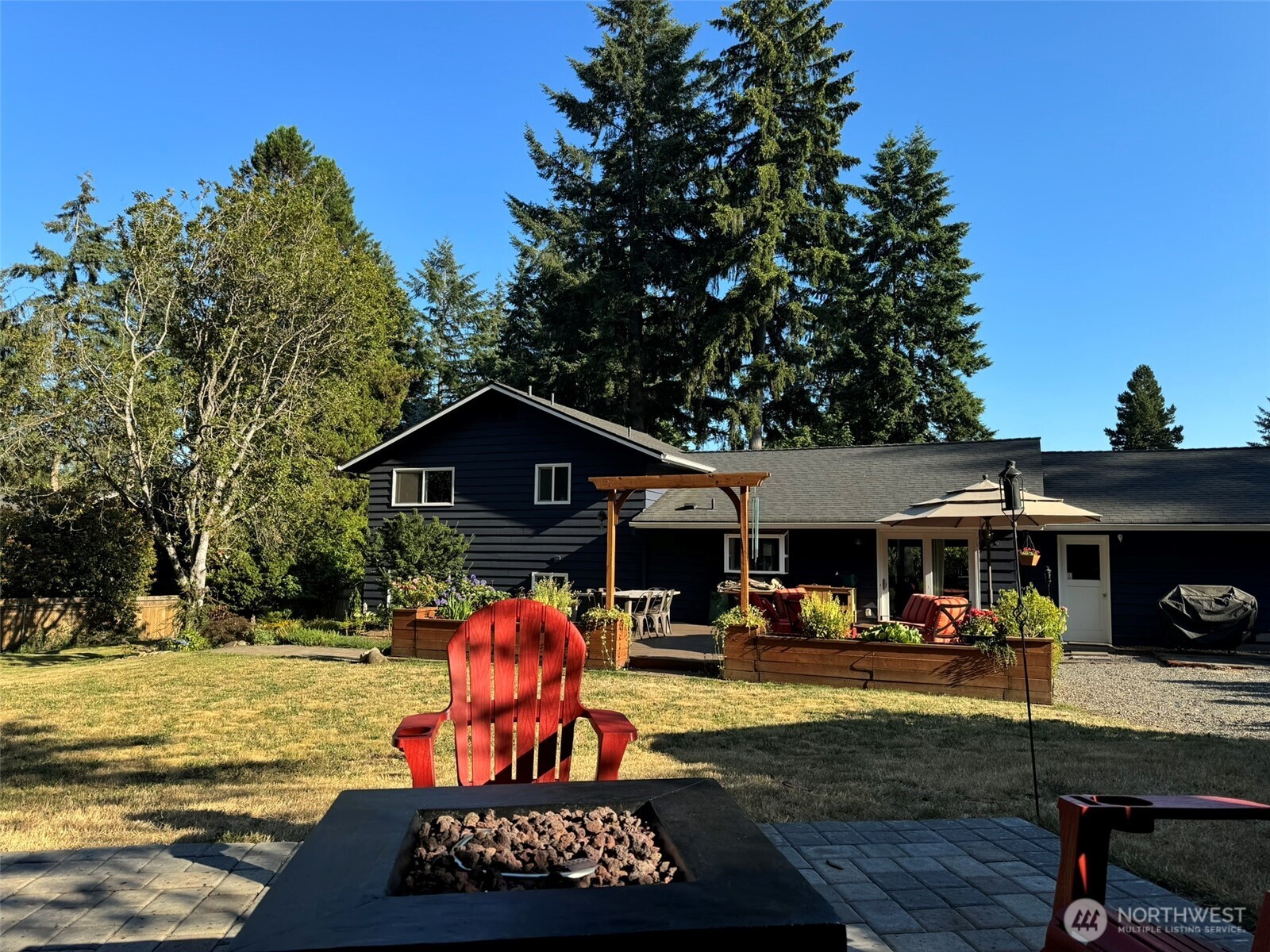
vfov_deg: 56.8
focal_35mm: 24
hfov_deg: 71.6
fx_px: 881
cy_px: 476
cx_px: 635
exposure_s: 1/1678
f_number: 1.78
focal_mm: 6.76
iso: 80
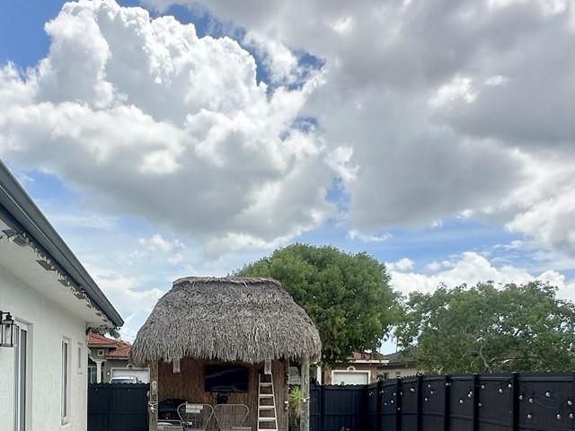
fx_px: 581
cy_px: 375
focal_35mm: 35
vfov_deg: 38.3
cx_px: 187
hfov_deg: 51.5
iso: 50
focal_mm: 2.22
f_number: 2.2
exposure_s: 1/2212
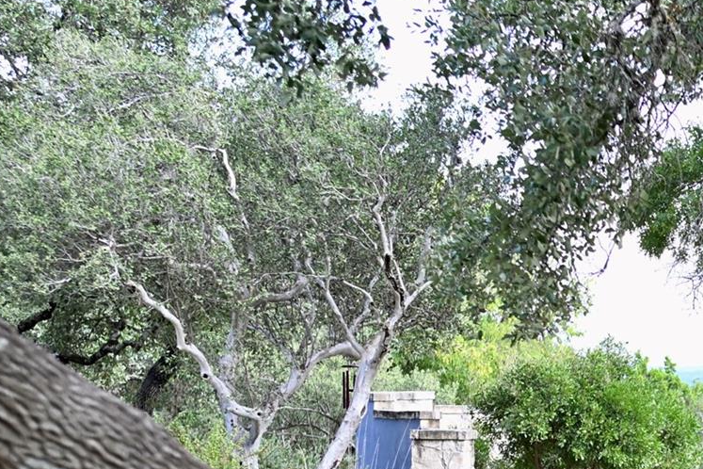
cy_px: 478
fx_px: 1875
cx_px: 862
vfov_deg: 14.0
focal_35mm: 96
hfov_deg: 19.8
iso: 1250
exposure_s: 1/3200
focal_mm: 35
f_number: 2.8
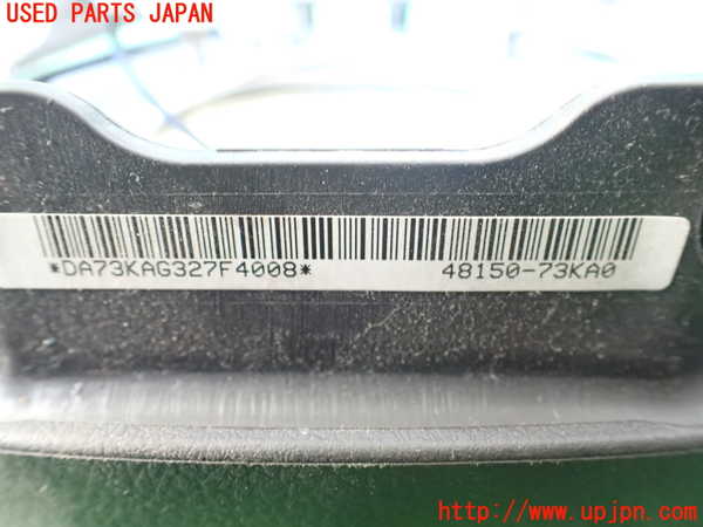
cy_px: 264
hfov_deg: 60.0
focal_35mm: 30
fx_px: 609
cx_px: 352
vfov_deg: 46.8
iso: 1250
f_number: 2.3
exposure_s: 1/30
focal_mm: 5.4
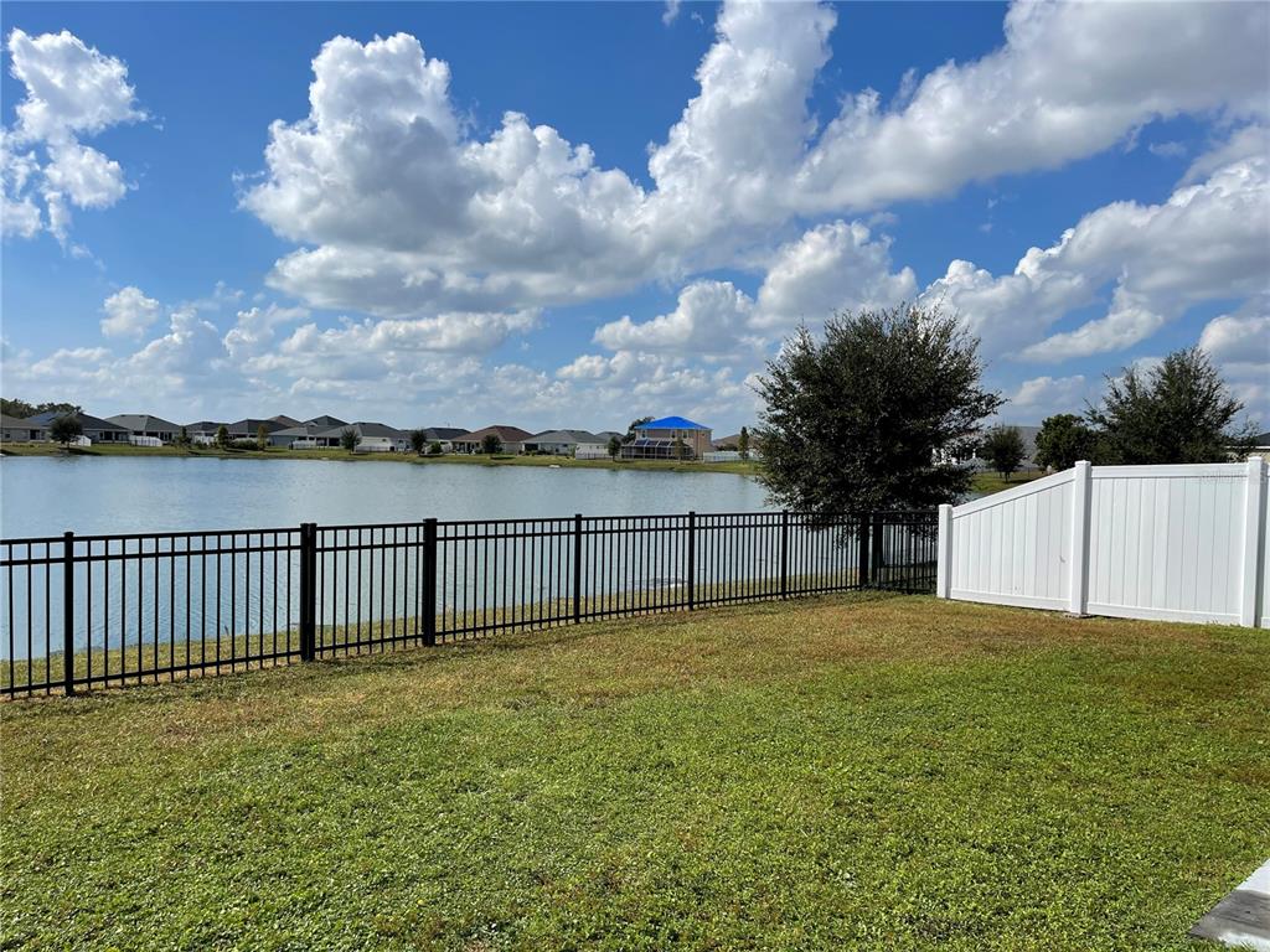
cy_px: 476
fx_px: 954
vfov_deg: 53.1
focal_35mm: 26
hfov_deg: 67.3
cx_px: 635
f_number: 1.6
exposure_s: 1/7937
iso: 32
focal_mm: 5.1
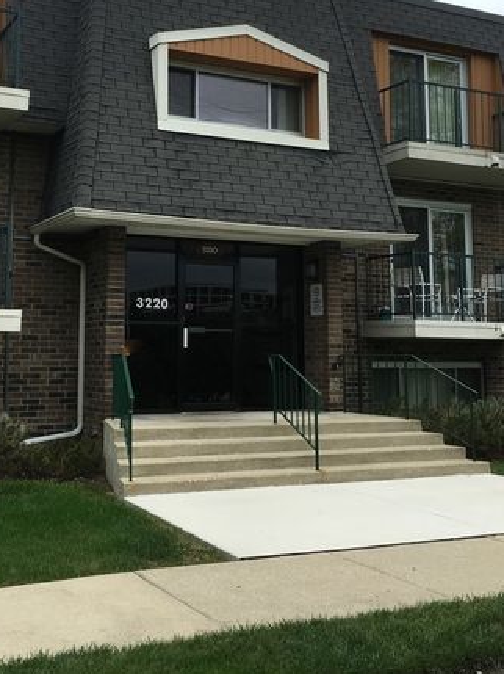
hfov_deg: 31.9
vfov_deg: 41.7
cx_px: 171
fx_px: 874
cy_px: 237
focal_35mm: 45
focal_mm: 4.15
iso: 25
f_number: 2.2
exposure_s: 1/635
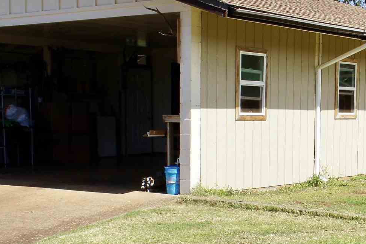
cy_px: 205
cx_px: 313
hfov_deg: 26.0
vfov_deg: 17.7
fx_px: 772
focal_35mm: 76
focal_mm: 16
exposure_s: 1/250
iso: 200
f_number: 11
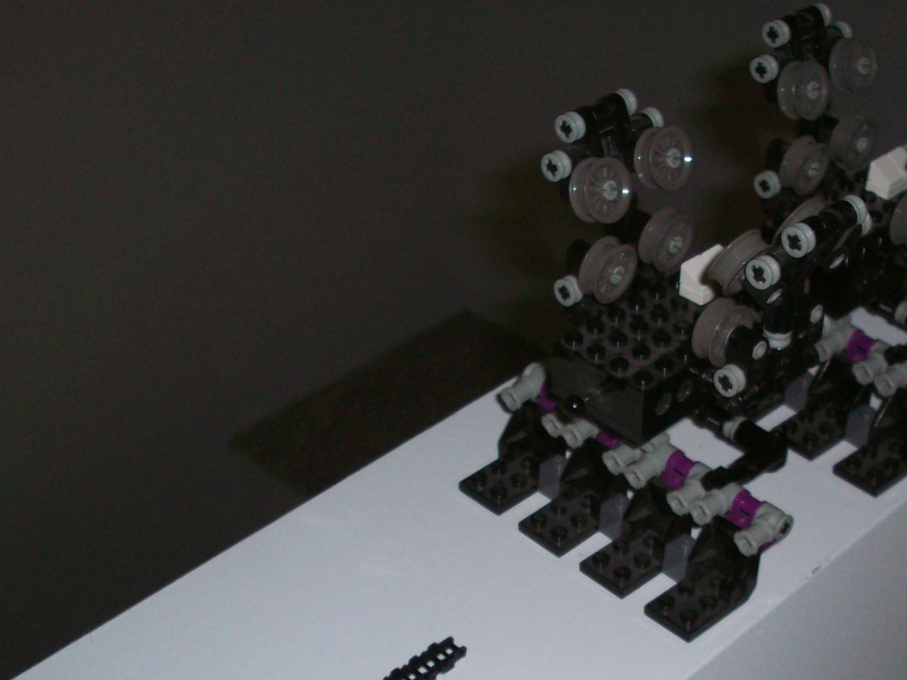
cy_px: 541
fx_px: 1703
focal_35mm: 65
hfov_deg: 29.7
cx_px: 555
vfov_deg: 22.3
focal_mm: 6.2
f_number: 2.8
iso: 80
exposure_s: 1/64
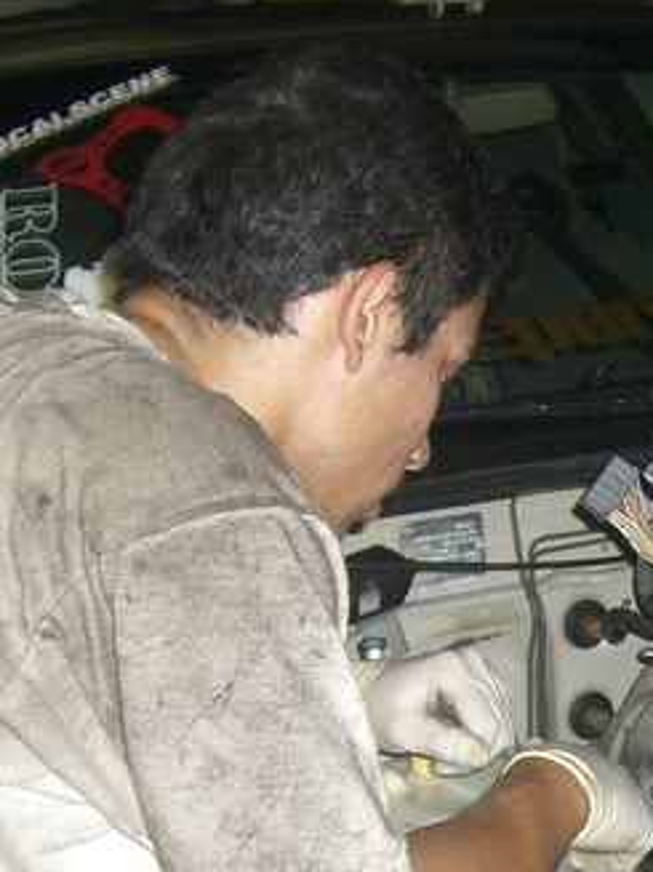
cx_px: 810
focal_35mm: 93
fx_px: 2341
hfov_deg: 15.3
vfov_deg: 20.9
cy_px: 648
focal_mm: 6.2
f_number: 2.7
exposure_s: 1/60
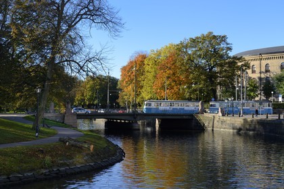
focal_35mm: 56
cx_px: 142
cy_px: 94
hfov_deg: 35.6
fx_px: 442
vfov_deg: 24.2
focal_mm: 56
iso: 200
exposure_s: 1/400
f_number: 6.3
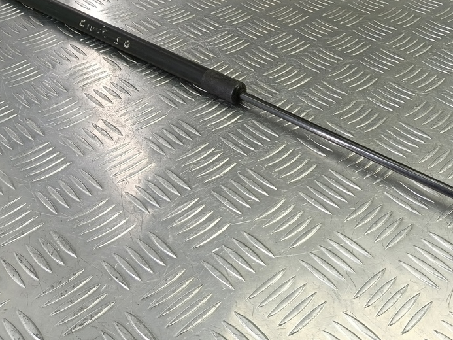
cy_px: 93
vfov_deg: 40.8
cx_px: 294
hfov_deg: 53.1
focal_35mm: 34
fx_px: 445
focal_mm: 4.11
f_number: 1.6
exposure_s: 1/50
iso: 118
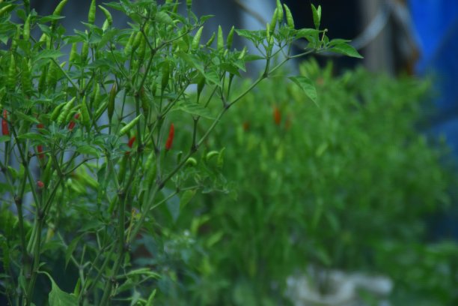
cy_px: 153
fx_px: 3816
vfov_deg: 4.6
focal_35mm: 300
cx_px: 229
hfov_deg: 6.9
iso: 100
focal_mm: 200
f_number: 6.3
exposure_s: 1/400
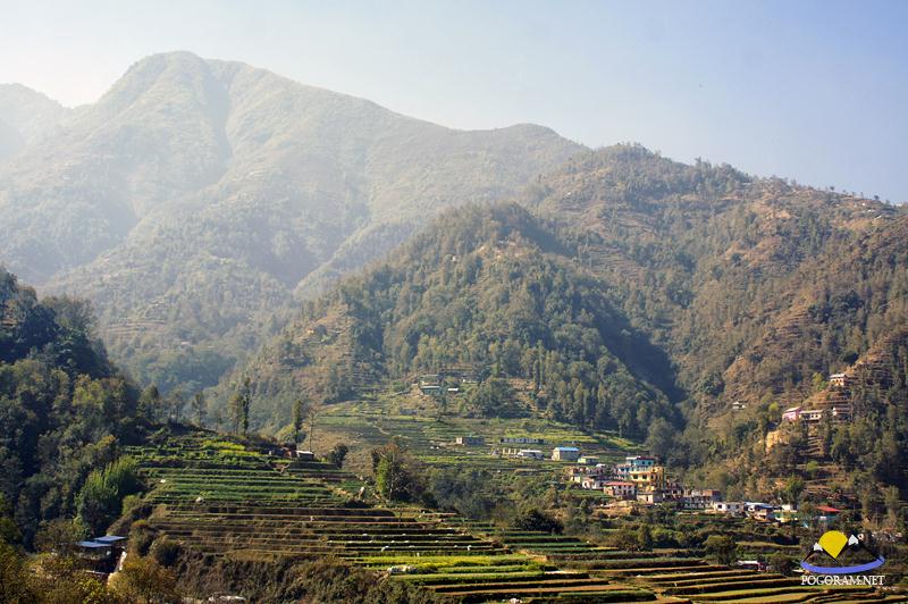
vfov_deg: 31.8
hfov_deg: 46.4
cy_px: 302
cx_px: 454
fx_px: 1058
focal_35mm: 42
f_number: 5.6
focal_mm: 28
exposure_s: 1/250
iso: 100
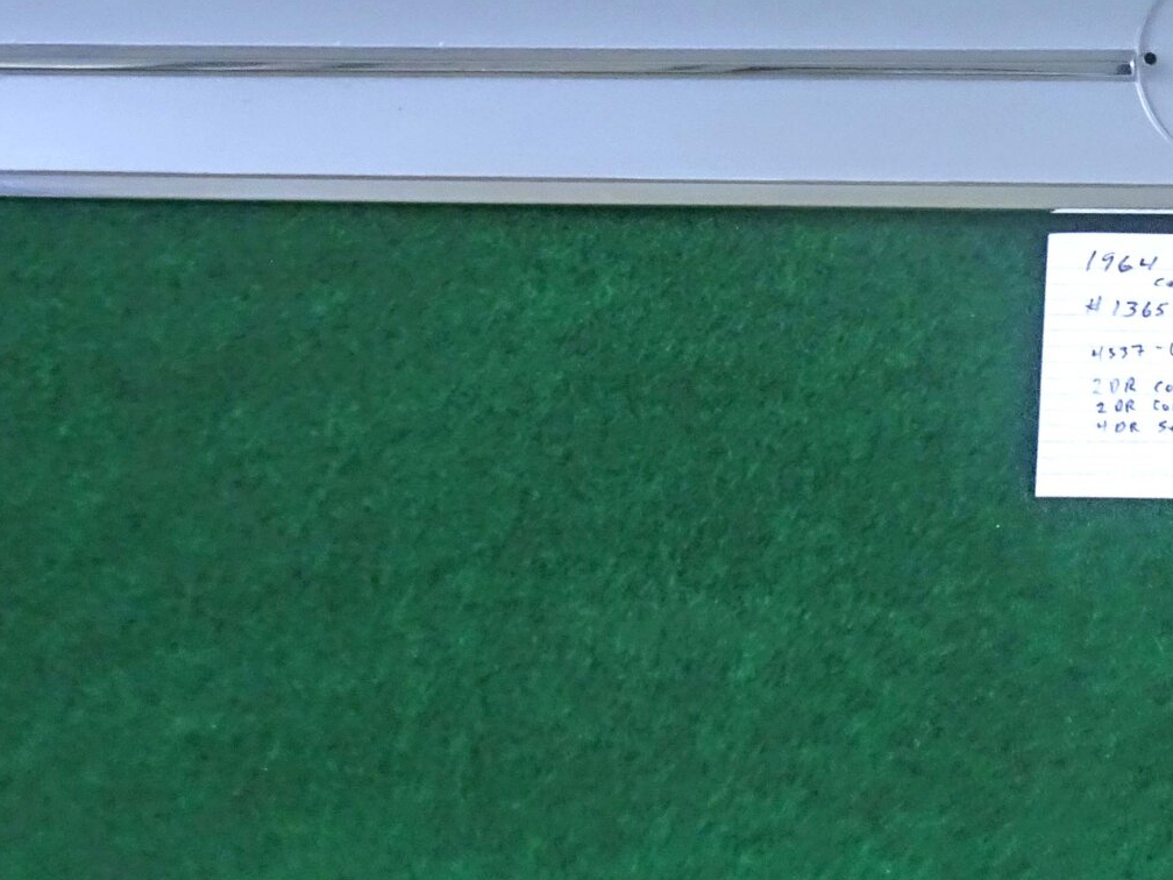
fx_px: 3185
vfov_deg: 15.4
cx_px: 1227
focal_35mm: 94
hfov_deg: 20.1
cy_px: -21
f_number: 4
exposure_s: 1/15
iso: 800
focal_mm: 6.37
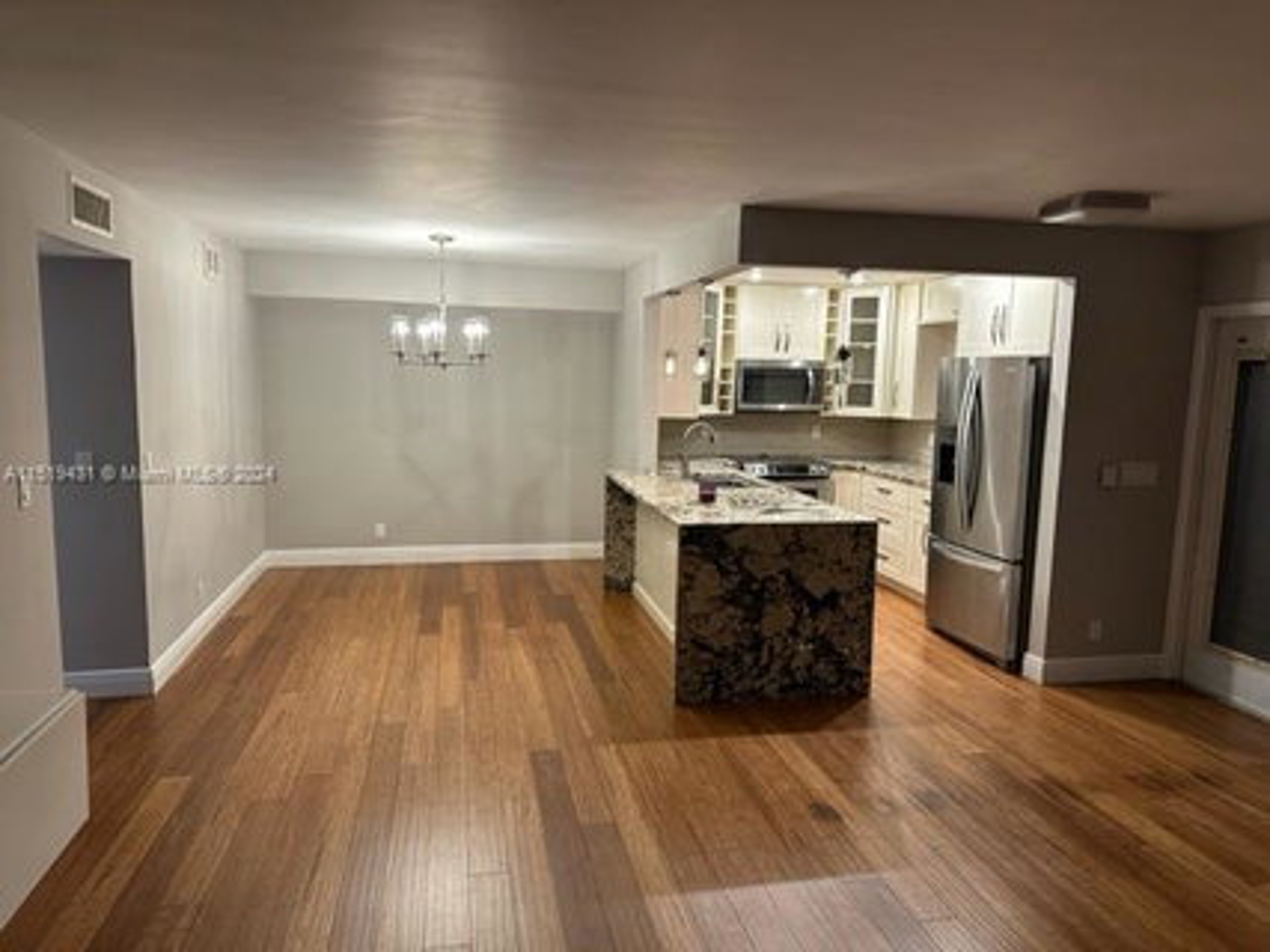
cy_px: 476
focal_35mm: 24
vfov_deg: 56.8
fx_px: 880
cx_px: 635
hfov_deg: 71.6
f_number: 1.78
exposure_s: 1/60
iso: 200
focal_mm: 6.86
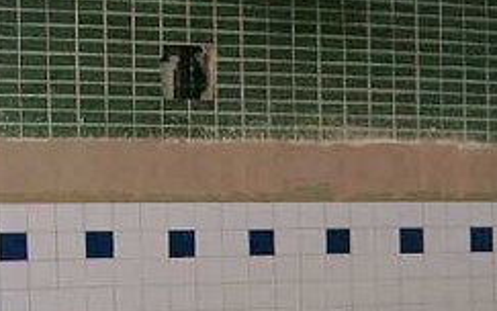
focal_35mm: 97
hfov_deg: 20.5
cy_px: 368
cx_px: 540
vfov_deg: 13.2
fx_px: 1314
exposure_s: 1/100
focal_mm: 7.6
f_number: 2.6
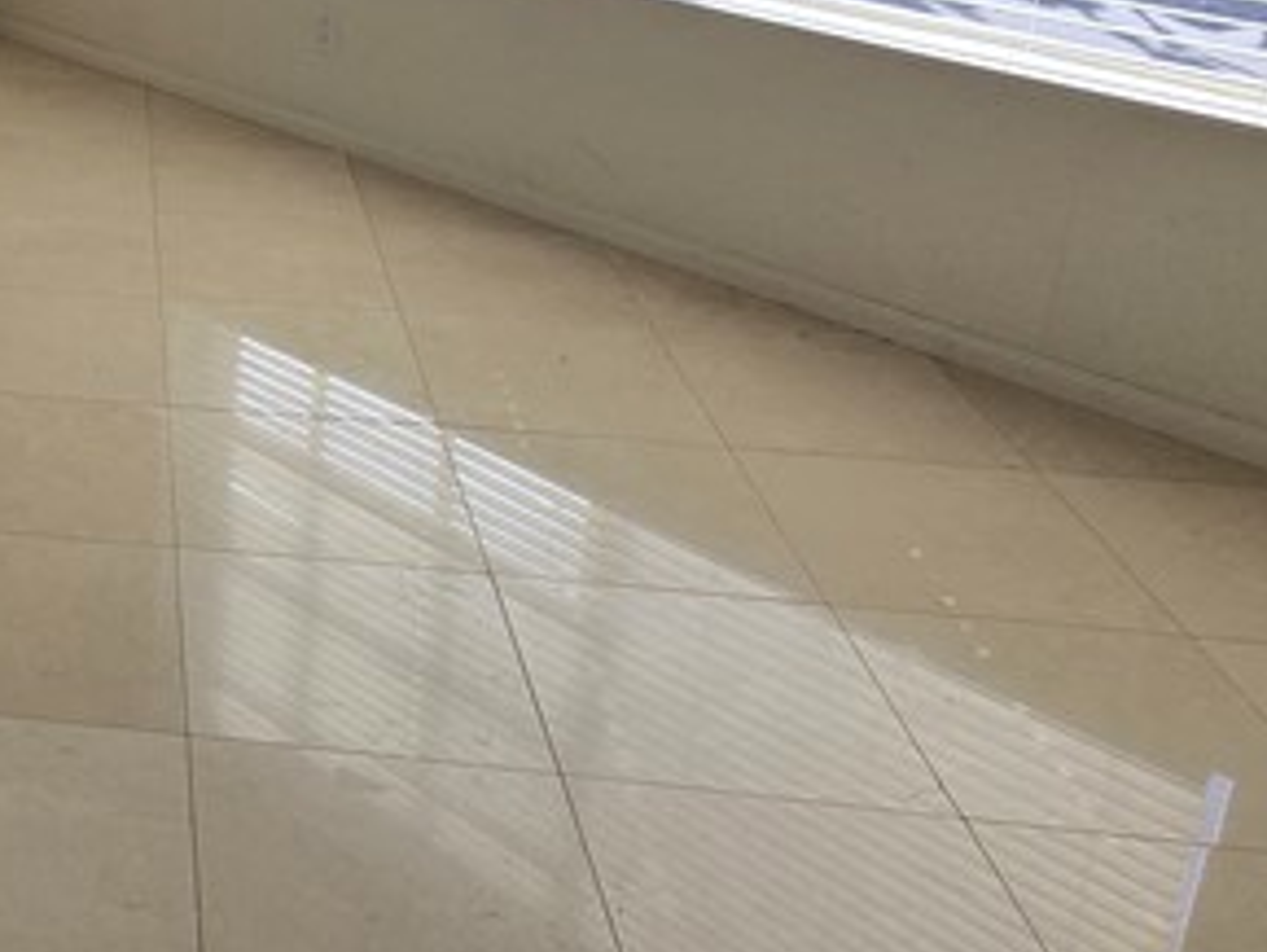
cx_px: -338
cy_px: 39
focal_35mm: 46
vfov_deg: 29.8
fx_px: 1684
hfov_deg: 32.3
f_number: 2.2
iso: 50
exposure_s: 1/493
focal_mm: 2.2
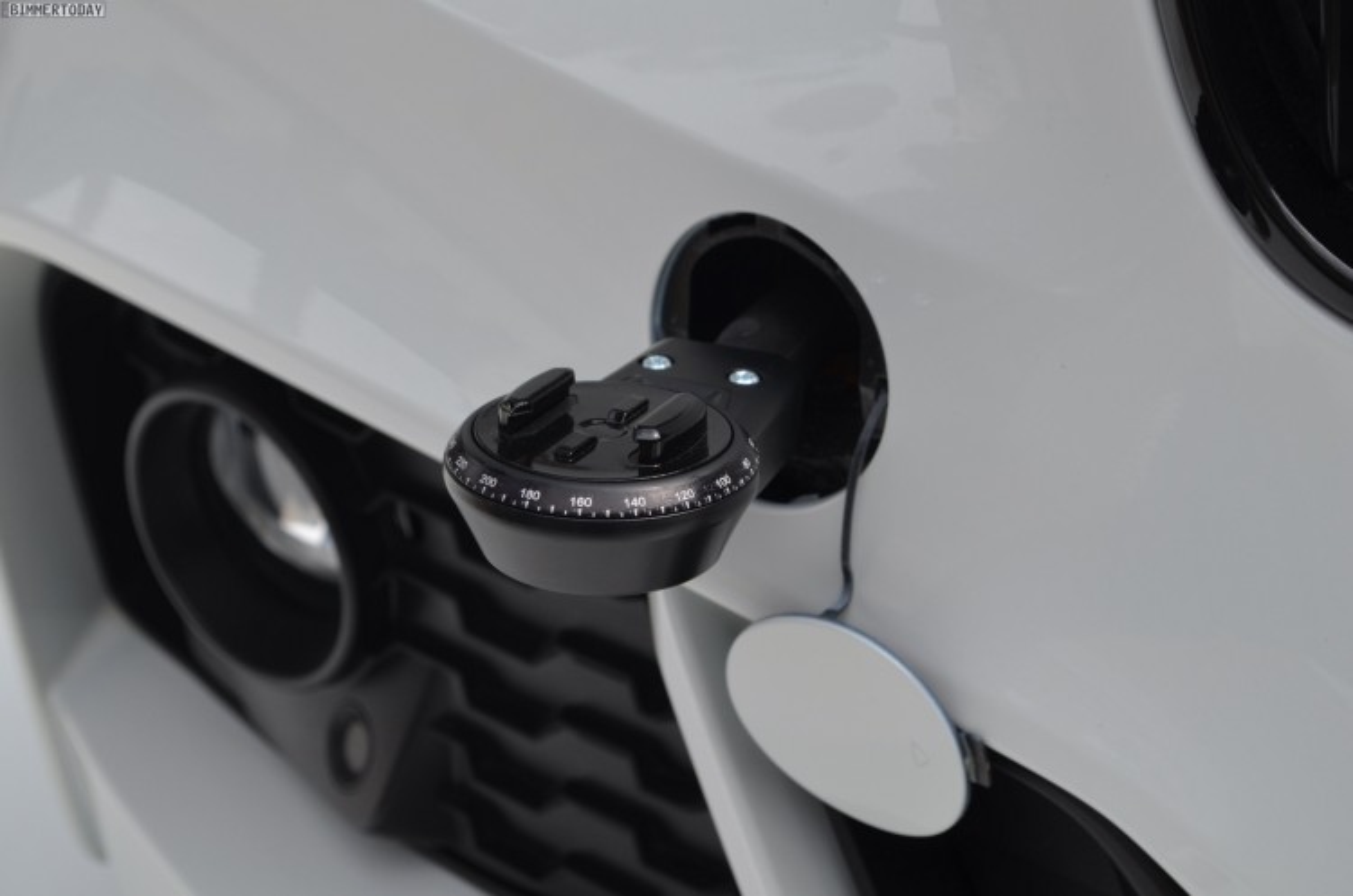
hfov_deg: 24.7
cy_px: 448
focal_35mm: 82
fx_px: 3095
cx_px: 676
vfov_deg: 16.5
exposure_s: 1/250
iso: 125
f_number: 8
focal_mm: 55
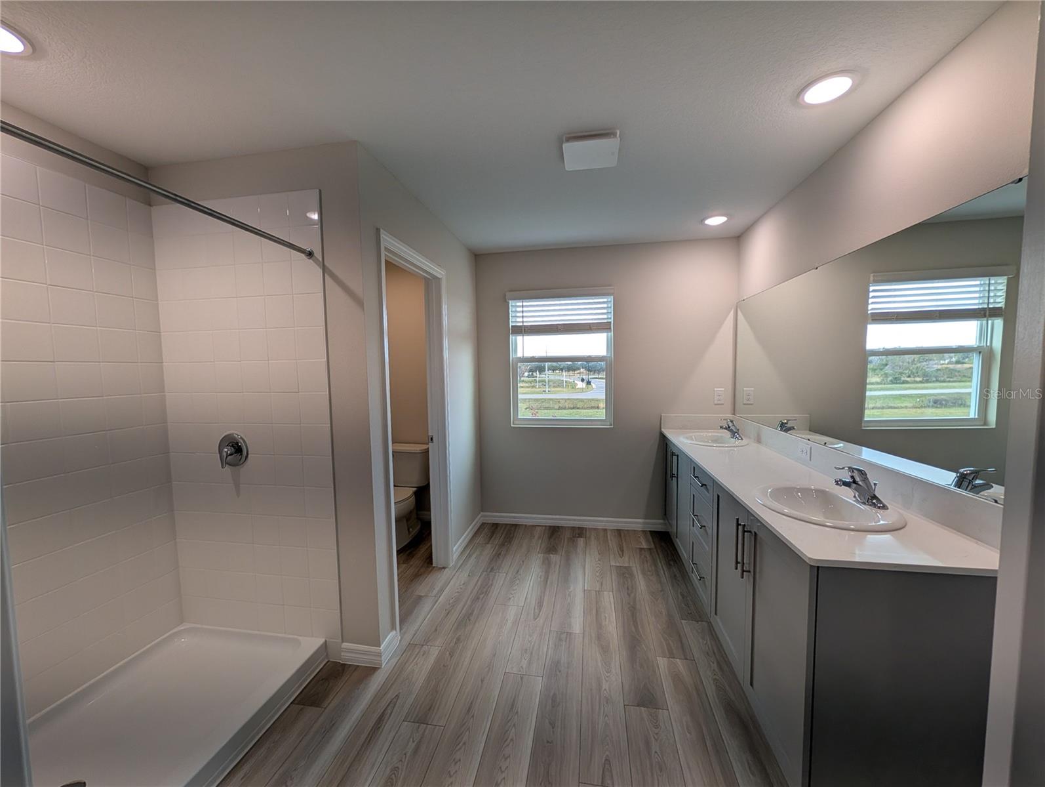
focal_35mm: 12
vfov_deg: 94.6
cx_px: 522
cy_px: 394
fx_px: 363
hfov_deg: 110.5
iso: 47
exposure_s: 1/164
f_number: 1.7
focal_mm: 2.02
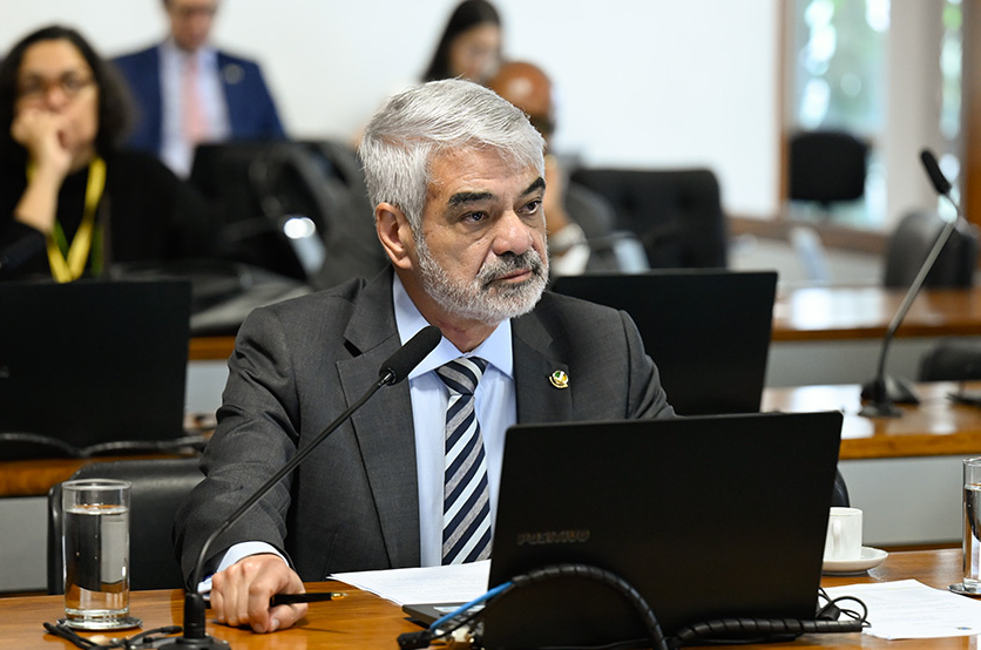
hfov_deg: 14.1
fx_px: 3971
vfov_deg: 9.4
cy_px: 320
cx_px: 481
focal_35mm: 146
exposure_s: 1/160
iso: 1600
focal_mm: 95
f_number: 2.8
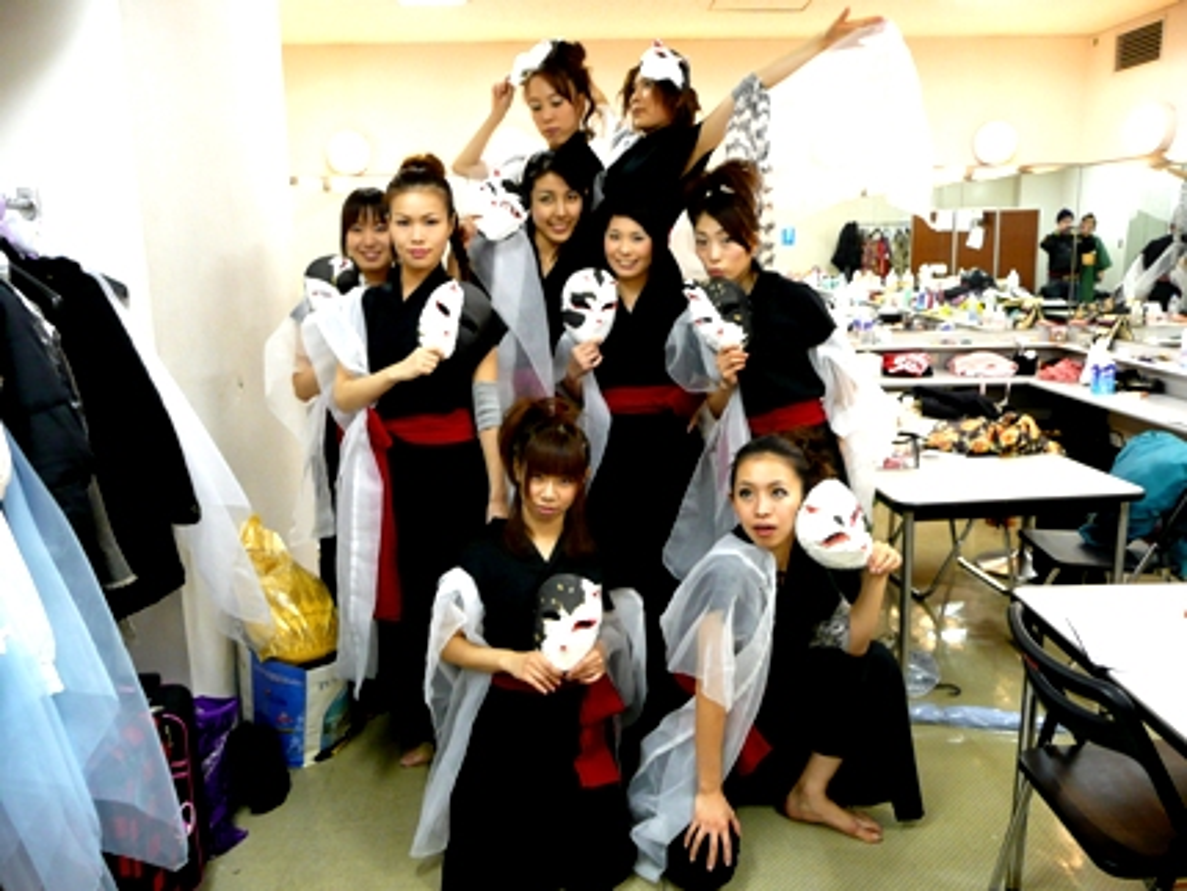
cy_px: 446
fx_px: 961
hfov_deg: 63.4
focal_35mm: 28
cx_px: 594
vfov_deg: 49.8
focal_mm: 4.6
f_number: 3.3
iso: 200
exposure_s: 1/8
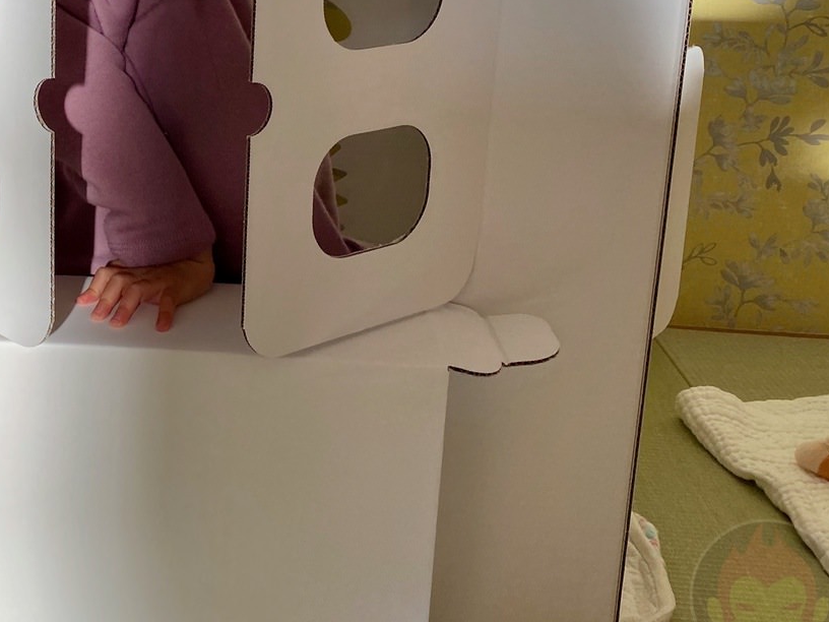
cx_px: 71
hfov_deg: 35.2
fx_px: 1221
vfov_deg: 27.9
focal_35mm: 51
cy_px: 110
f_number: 1.8
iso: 50
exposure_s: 1/122
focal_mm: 4.25
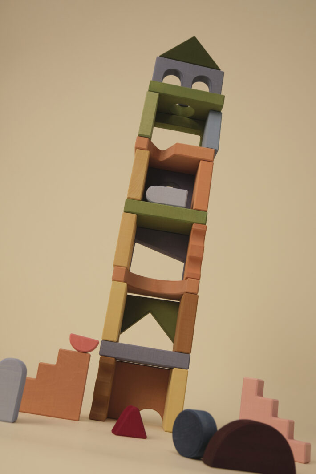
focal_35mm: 35
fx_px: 461
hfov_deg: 37.9
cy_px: 237
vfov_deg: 54.4
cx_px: 158
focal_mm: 23
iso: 800
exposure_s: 1/250
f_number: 5.6
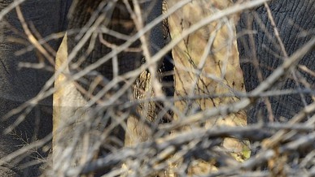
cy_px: -192
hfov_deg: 1.9
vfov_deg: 1.1
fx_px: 9400
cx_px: 77
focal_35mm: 1125
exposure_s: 1/640
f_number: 5
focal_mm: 260
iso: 400
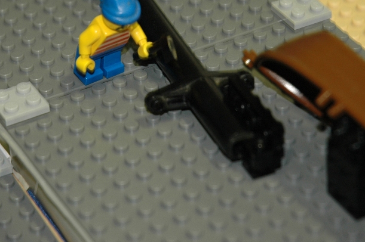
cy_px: 61
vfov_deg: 7.8
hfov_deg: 11.7
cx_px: 151
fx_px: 1783
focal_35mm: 176
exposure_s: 1/15
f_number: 4.5
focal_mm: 70
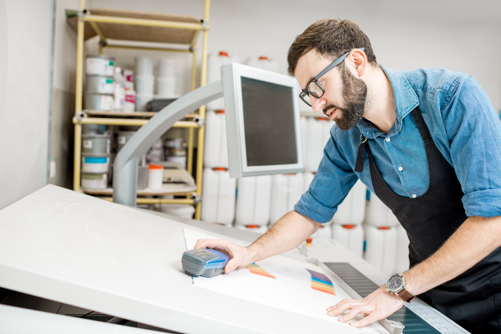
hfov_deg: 54.4
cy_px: 167
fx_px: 487
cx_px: 250
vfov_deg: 37.9
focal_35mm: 35
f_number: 2.8
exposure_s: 1/160
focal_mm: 35
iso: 200
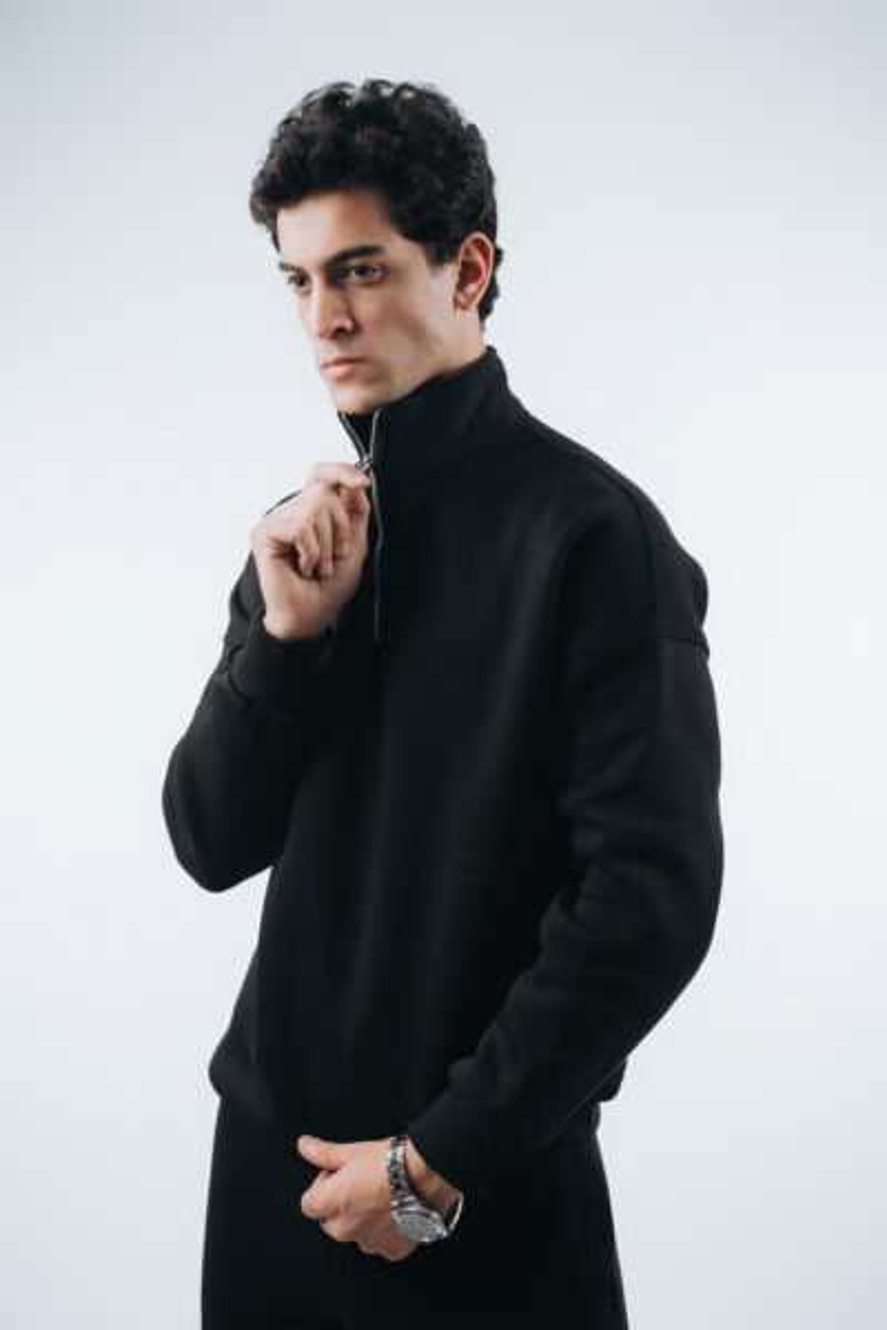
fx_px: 1940
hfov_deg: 25.8
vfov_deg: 37.9
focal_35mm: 52
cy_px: 665
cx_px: 444
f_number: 2.8
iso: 160
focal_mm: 35
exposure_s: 1/100
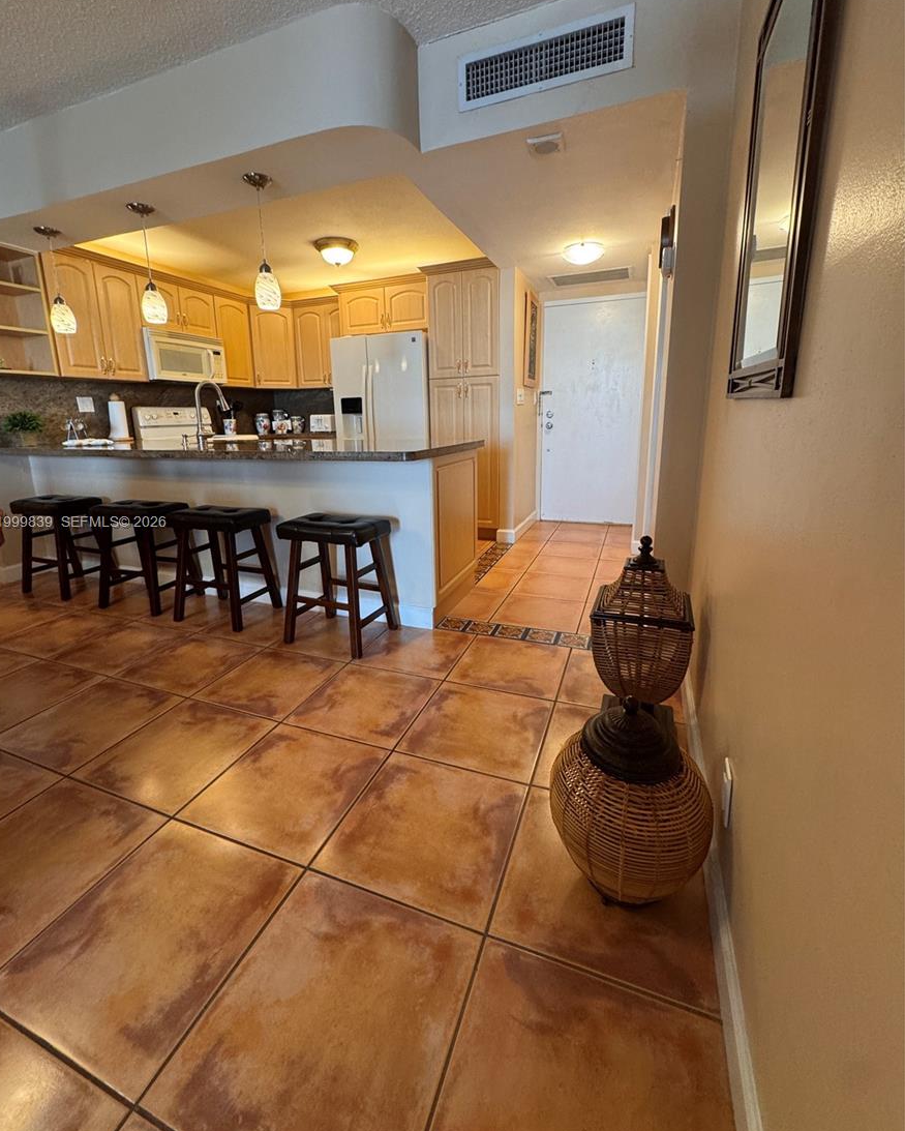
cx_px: 441
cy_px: 524
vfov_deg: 96.6
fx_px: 502
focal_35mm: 15
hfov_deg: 84.0
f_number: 2.2
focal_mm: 2.22
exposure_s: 1/60
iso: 200
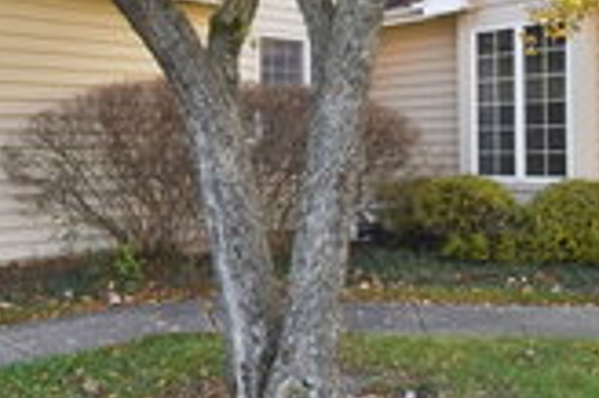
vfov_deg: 30.3
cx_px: 223
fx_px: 731
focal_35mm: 44
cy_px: 142
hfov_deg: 44.2
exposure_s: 1/200
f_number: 7.1
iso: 400
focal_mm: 10
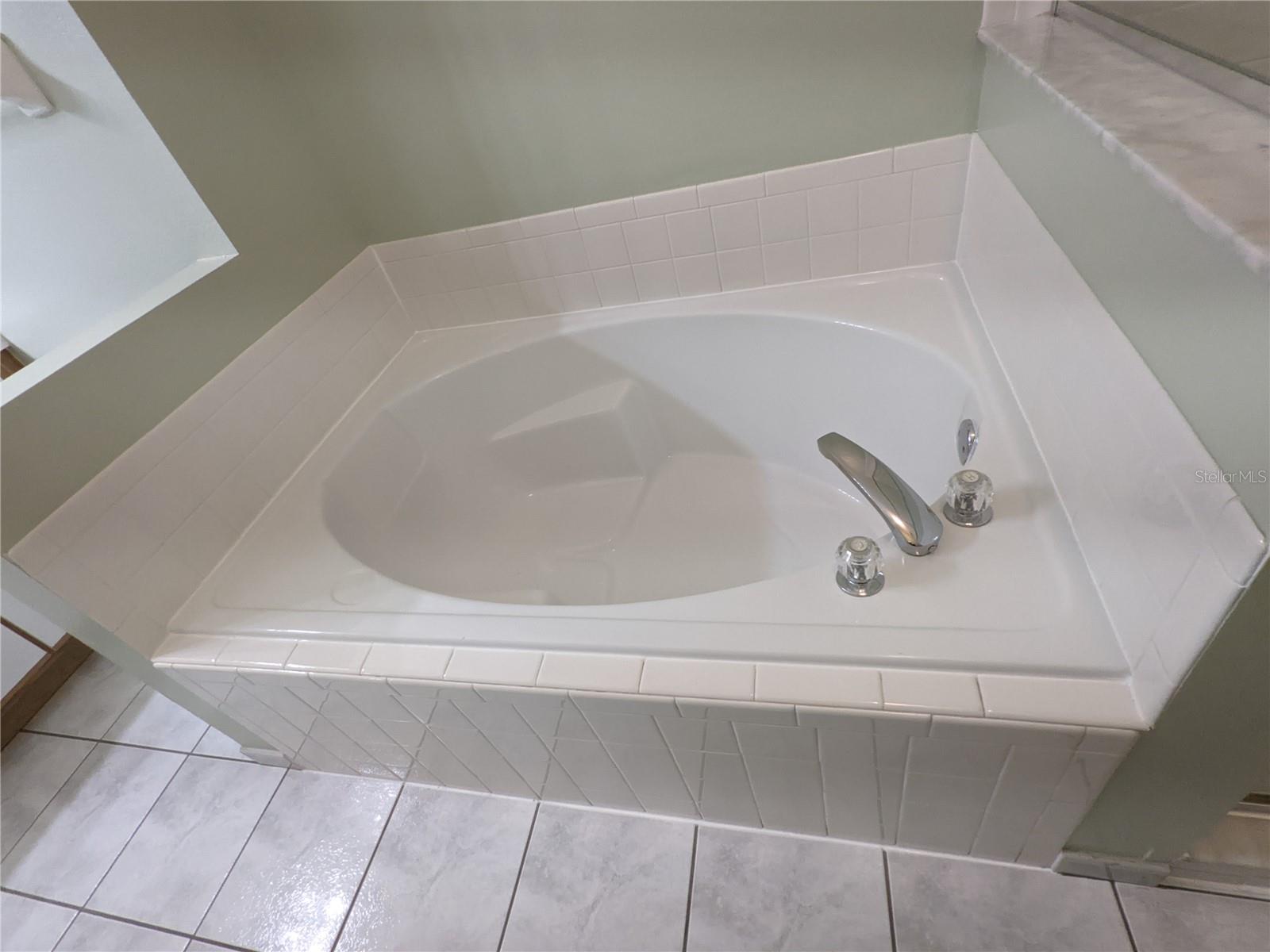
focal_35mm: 16
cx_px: 635
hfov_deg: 94.5
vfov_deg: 78.1
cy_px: 476
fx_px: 587
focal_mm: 2.22
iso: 468
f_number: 2.2
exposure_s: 1/100
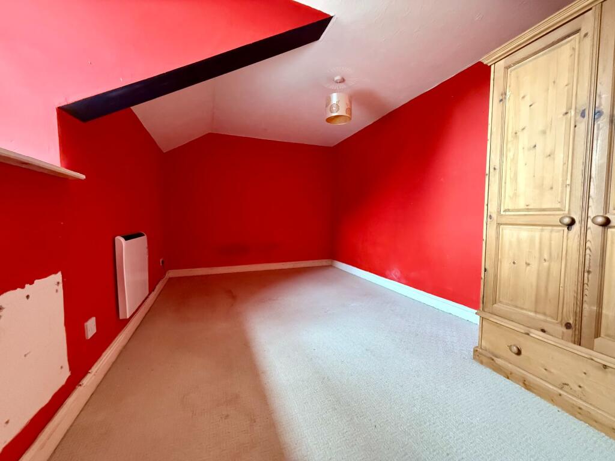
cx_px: 308
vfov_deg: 85.7
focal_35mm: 14
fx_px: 249
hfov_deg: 102.1
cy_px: 230
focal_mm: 2.22
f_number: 2.2
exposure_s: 1/60
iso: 1000
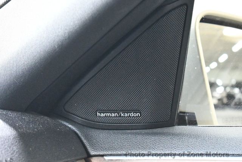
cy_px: 81
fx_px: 740
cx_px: 121
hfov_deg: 18.6
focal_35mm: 110
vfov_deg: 12.5
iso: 12800
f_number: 5.6
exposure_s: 1/50
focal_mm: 55
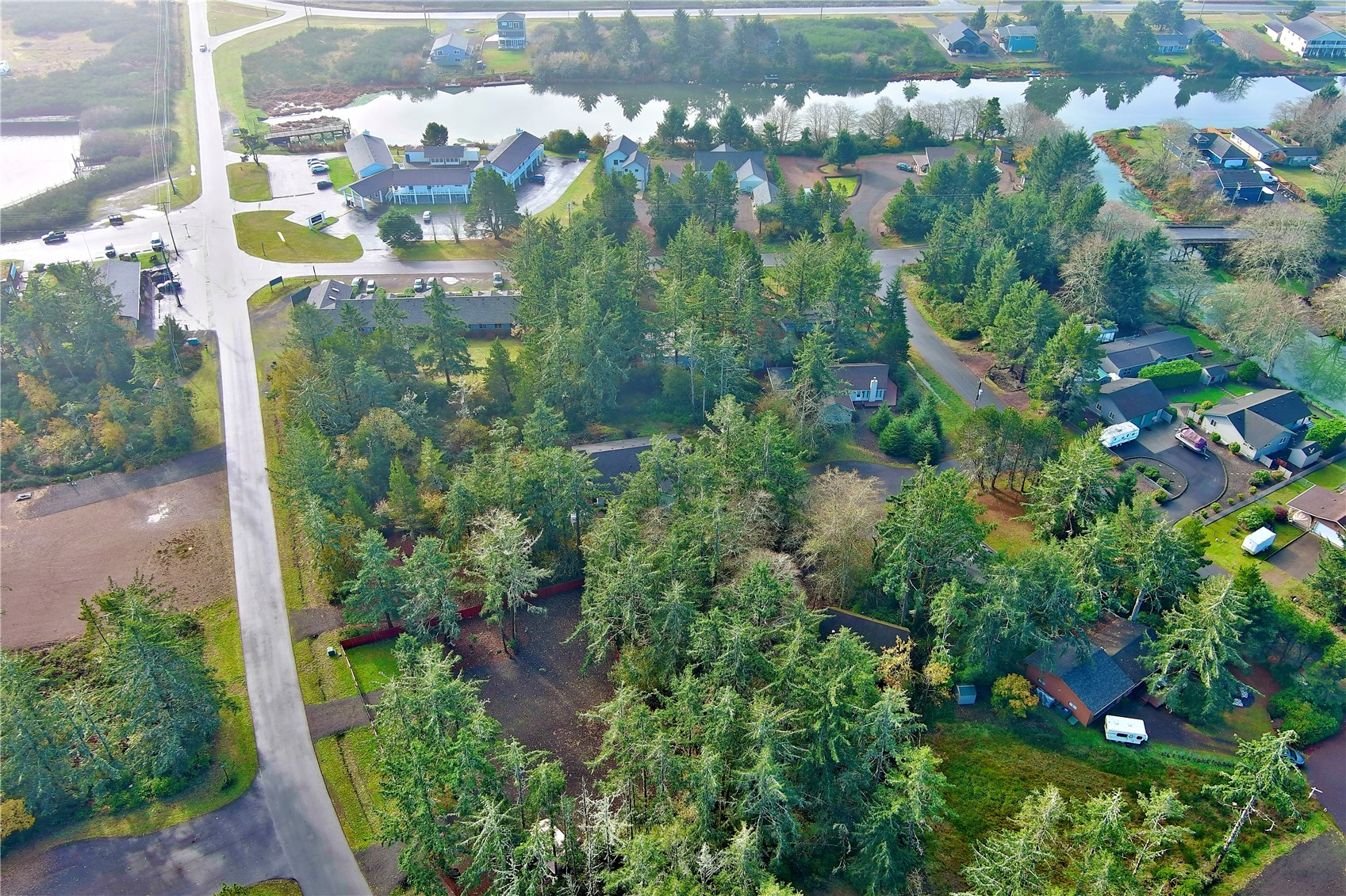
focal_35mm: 29
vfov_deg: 45.0
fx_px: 1084
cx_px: 673
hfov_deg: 63.7
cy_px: 448
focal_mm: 10.57
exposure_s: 1/274
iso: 100
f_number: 2.8
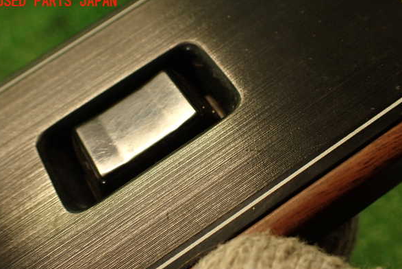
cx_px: 198
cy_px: 148
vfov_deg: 38.9
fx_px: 380
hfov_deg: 55.8
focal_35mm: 34
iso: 250
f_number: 2.4
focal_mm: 5.79
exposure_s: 1/30
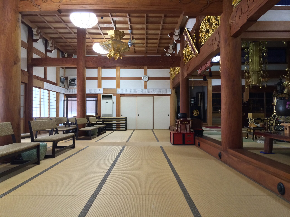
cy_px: 108
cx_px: 145
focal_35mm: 30
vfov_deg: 46.8
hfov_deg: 60.0
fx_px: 251
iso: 200
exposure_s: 1/30
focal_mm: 4.12
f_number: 2.2
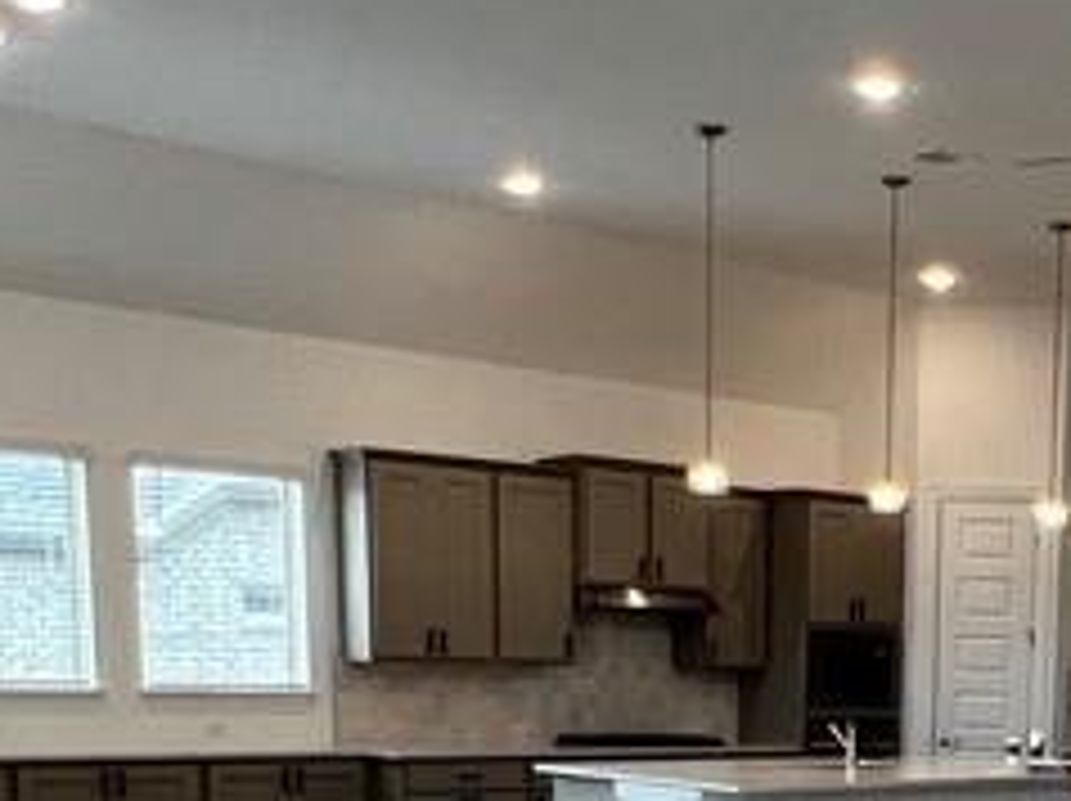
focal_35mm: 56
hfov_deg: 33.0
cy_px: 981
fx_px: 1731
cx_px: 918
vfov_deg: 23.6
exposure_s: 1/120
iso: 200
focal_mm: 1.57
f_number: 1.8
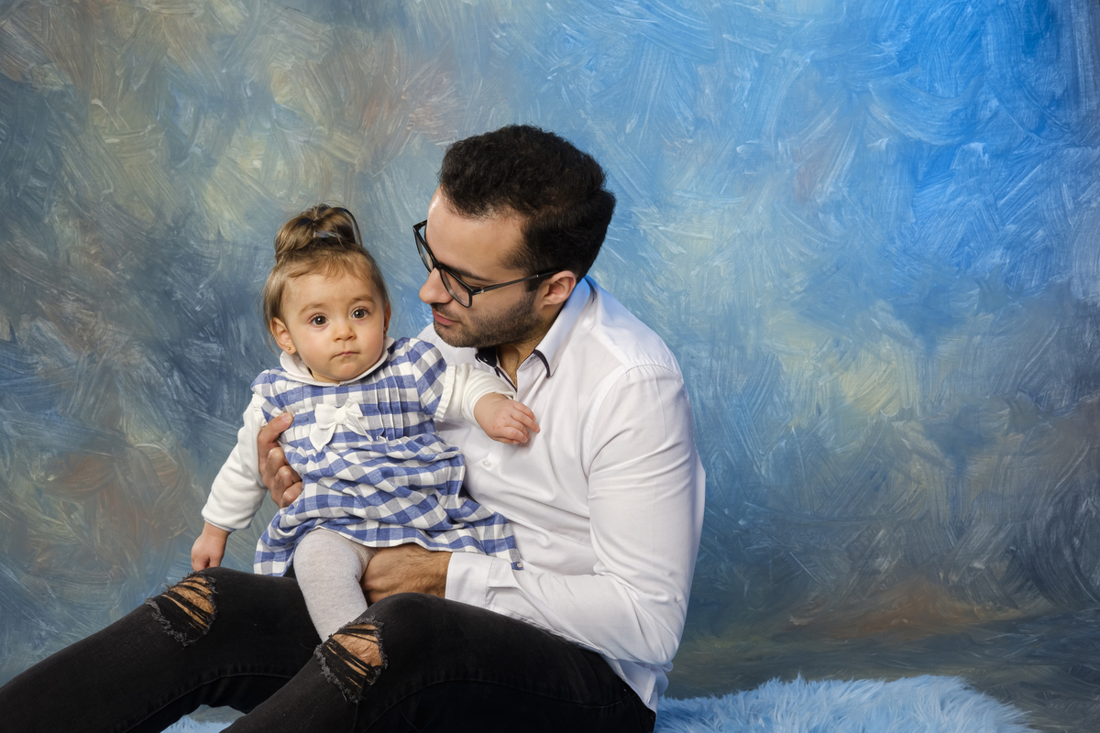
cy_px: 366
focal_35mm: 53
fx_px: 1619
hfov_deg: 37.5
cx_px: 550
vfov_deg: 25.5
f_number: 10
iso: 200
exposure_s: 1/125
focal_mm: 35
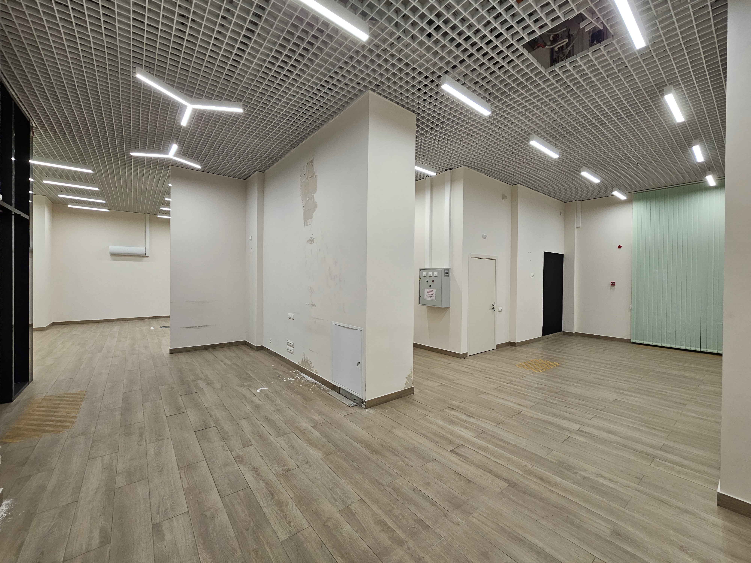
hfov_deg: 106.2
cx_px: 376
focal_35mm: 13
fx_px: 282
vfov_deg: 89.9
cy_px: 282
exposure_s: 1/100
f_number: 2.2
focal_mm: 2.2
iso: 160
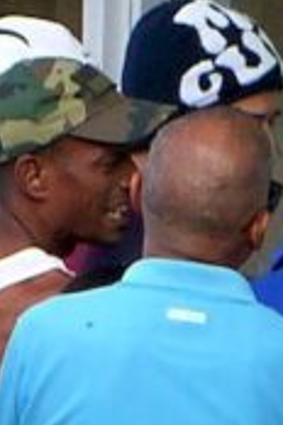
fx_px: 30090
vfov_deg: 0.8
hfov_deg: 0.5
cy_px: 79
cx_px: 90
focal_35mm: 2552
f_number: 5.6
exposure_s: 1/160
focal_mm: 102.5
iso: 500
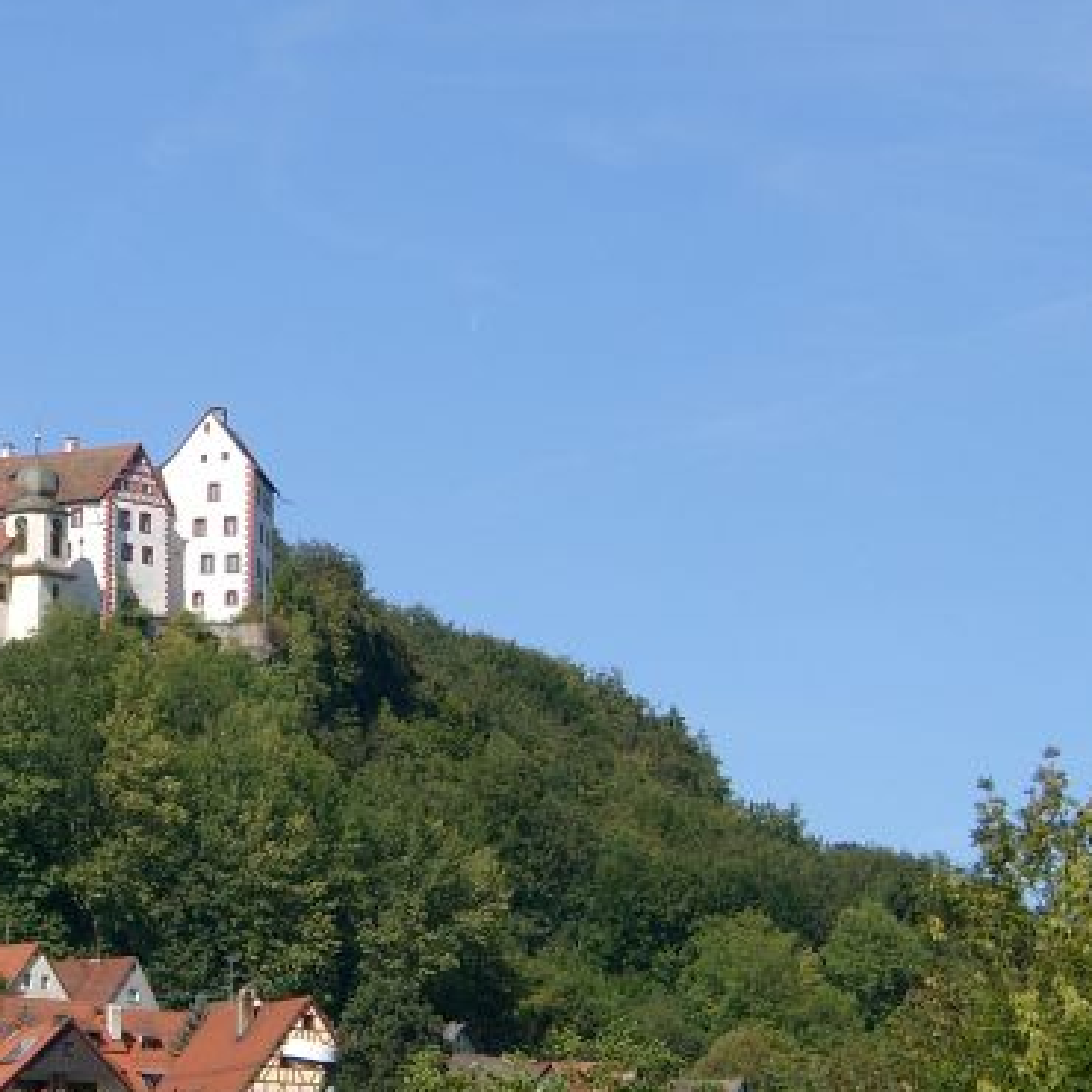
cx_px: 47
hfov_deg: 9.1
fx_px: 6817
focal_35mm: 191
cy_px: 484
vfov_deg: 9.2
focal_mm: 20.74
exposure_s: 1/588
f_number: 4
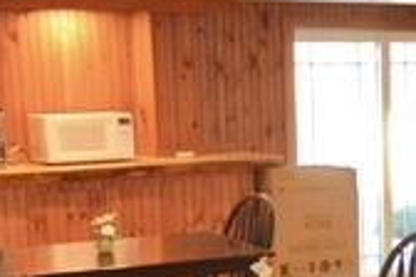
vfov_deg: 13.8
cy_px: 303
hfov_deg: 19.7
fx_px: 1121
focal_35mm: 97
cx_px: 501
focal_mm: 10
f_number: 4
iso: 1100
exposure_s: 1/60
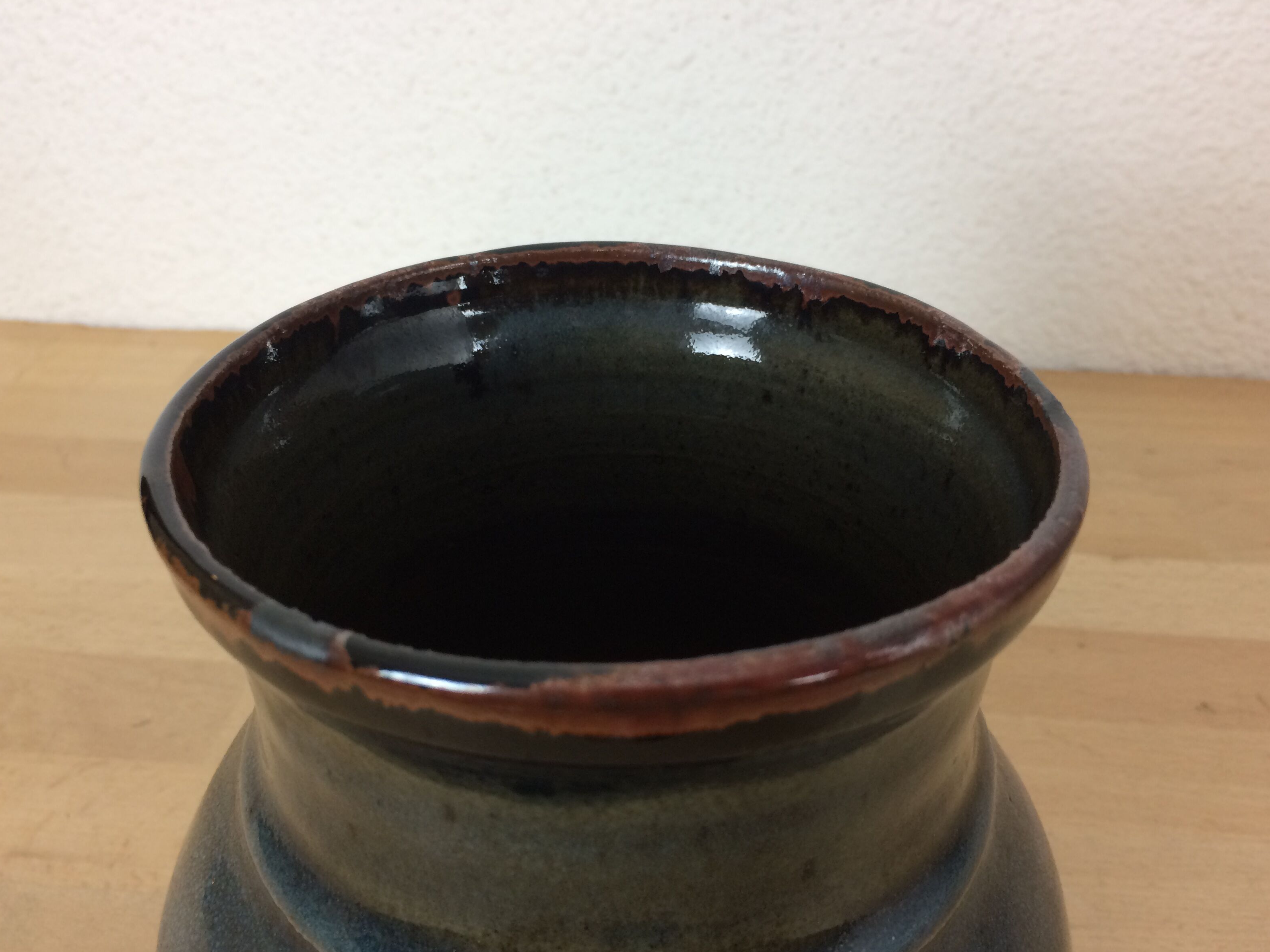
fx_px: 1101
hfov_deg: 60.0
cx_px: 633
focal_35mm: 30
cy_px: 476
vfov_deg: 46.8
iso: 64
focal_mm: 4.15
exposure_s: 1/33
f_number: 2.2
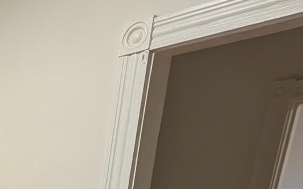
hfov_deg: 26.2
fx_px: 405
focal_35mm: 49
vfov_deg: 20.5
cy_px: 319
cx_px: -178
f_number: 1.7
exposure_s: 1/60
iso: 138
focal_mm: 2.02
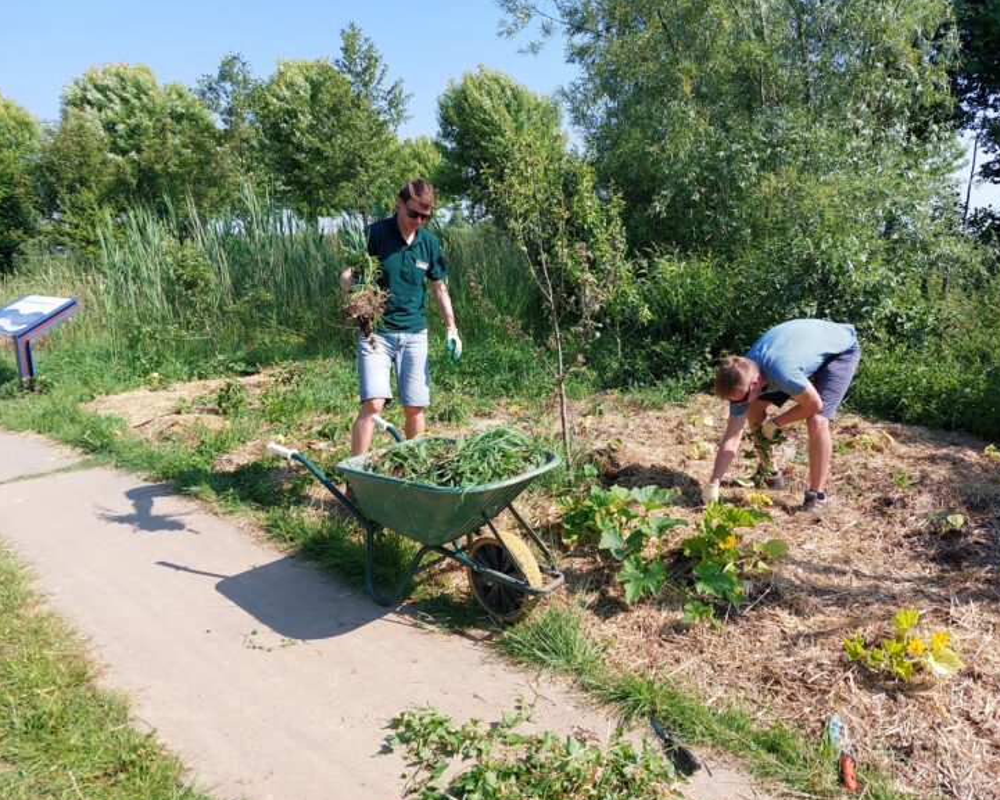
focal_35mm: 26
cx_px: 551
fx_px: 770
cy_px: 412
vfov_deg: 54.9
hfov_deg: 65.9
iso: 25
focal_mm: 5.23
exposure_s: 1/696
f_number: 1.8
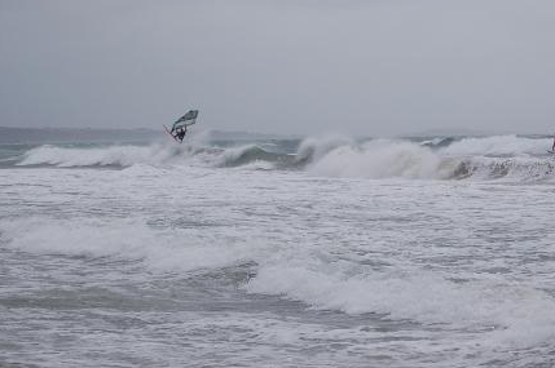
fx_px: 2370
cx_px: 329
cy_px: 126
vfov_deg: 8.9
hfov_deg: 13.3
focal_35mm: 154
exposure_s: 1/1000
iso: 200
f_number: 5.6
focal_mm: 55
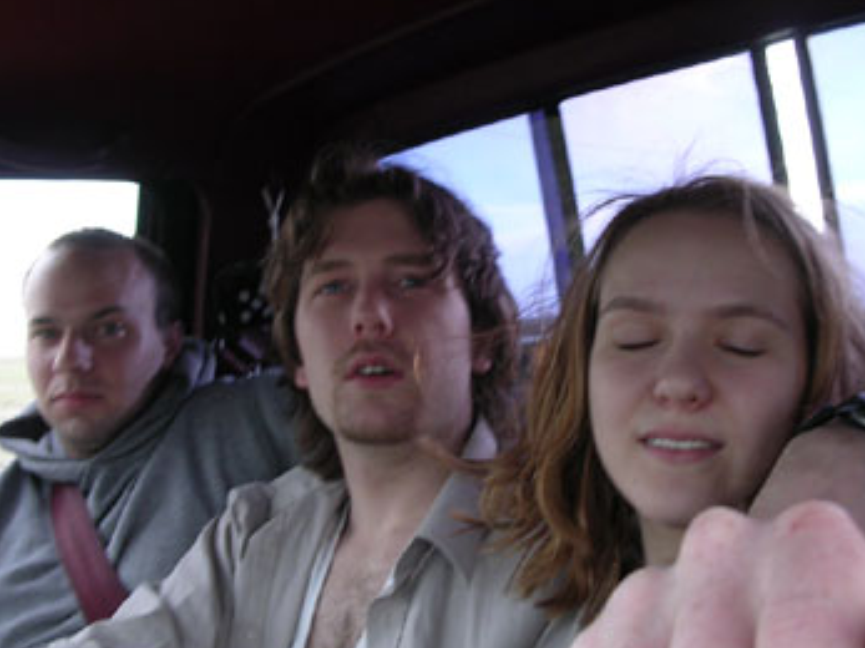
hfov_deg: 41.2
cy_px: 273
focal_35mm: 46
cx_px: 459
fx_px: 1149
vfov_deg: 31.4
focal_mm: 5.8
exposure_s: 1/51.8
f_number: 2.8
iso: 100
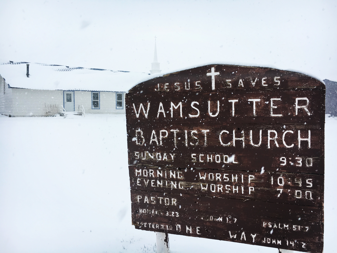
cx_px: 168
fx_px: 282
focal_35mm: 29
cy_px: 126
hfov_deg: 61.7
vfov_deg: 48.2
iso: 25
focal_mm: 4.15
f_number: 2.2
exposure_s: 1/2024
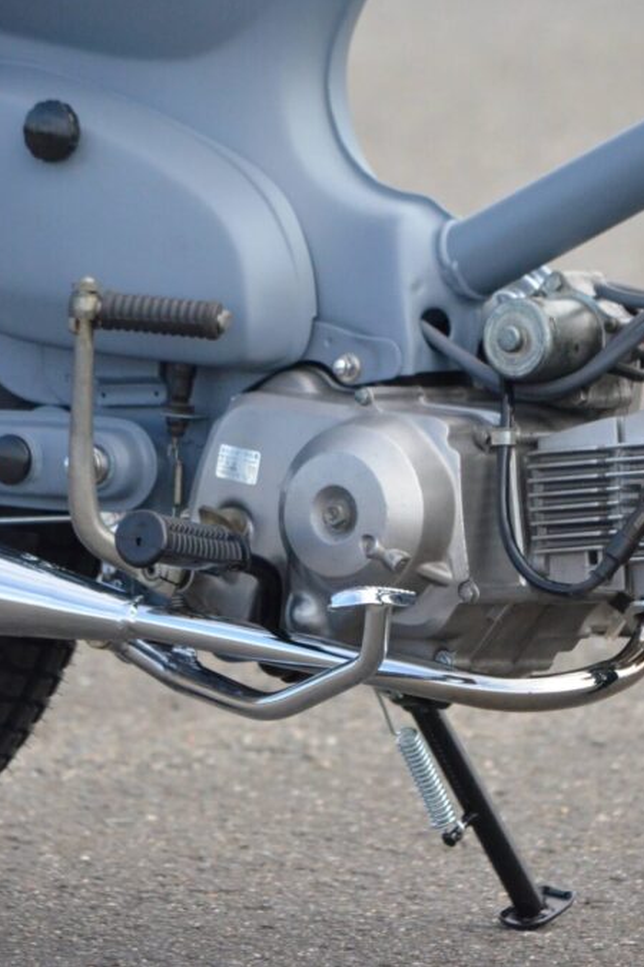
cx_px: 378
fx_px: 12798
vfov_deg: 4.3
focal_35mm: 477
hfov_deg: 2.9
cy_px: 483
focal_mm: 210
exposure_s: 1/3200
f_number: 5.3
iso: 2500
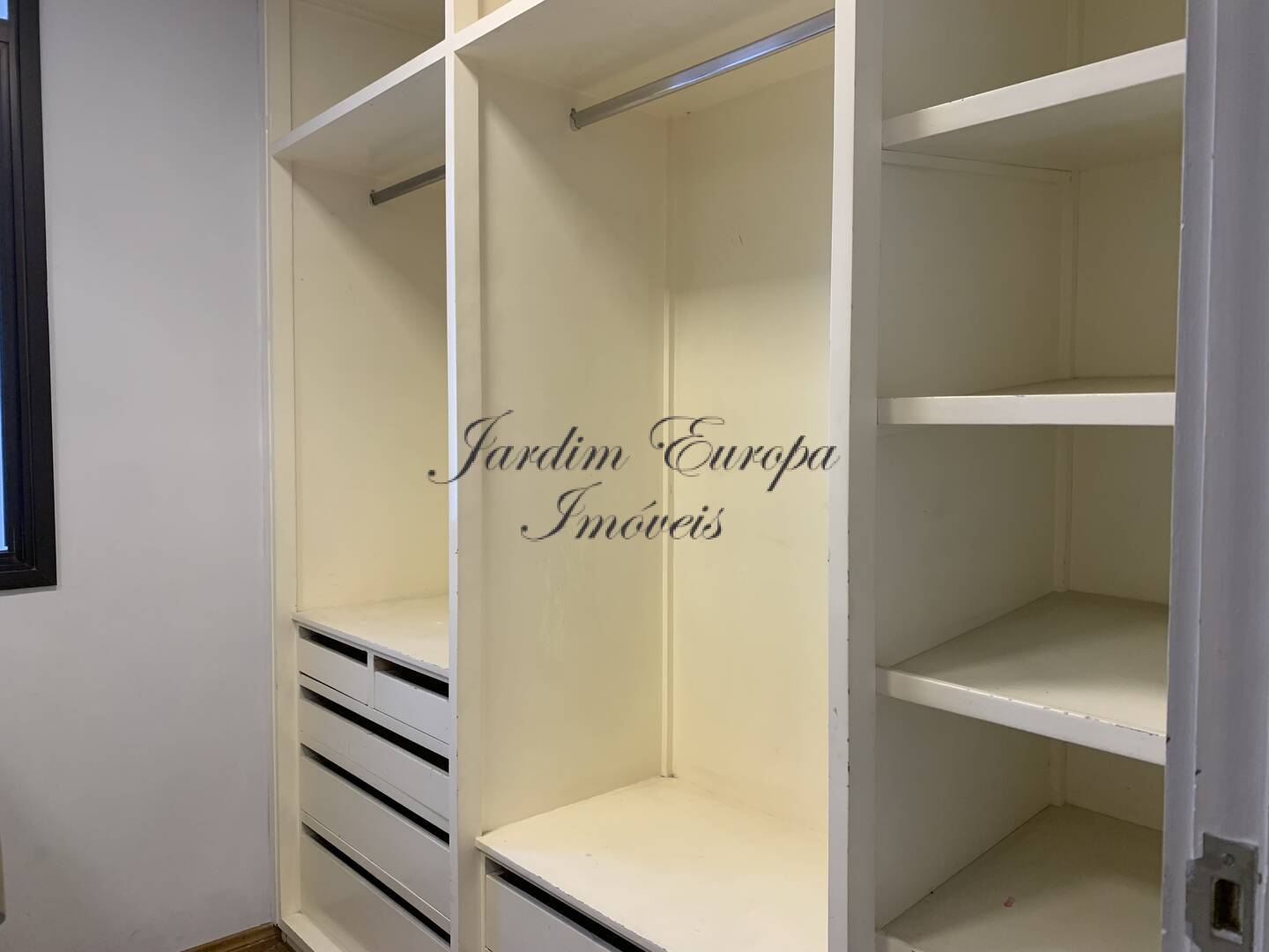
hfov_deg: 67.3
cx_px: 634
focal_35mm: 26
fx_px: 953
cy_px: 476
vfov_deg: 53.1
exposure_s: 1/71
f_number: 1.8
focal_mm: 4.25
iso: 100
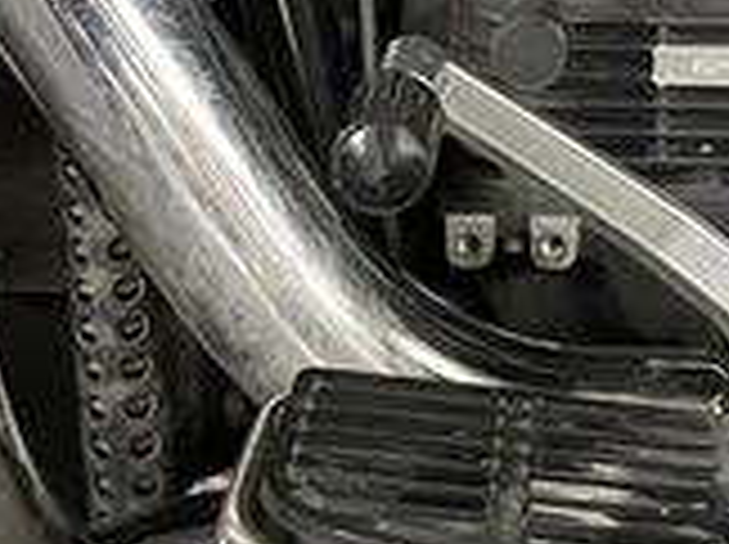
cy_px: -400
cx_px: 806
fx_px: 2166
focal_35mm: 103
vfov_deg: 13.1
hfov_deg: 18.4
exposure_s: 1/33
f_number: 1.6
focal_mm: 4.2
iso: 500
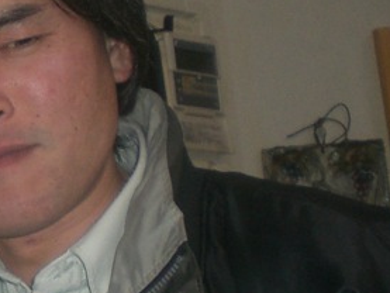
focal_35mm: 137
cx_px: -228
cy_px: 211
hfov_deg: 13.4
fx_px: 1544
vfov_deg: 10.8
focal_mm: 6.3
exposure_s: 1/60
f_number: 3.1
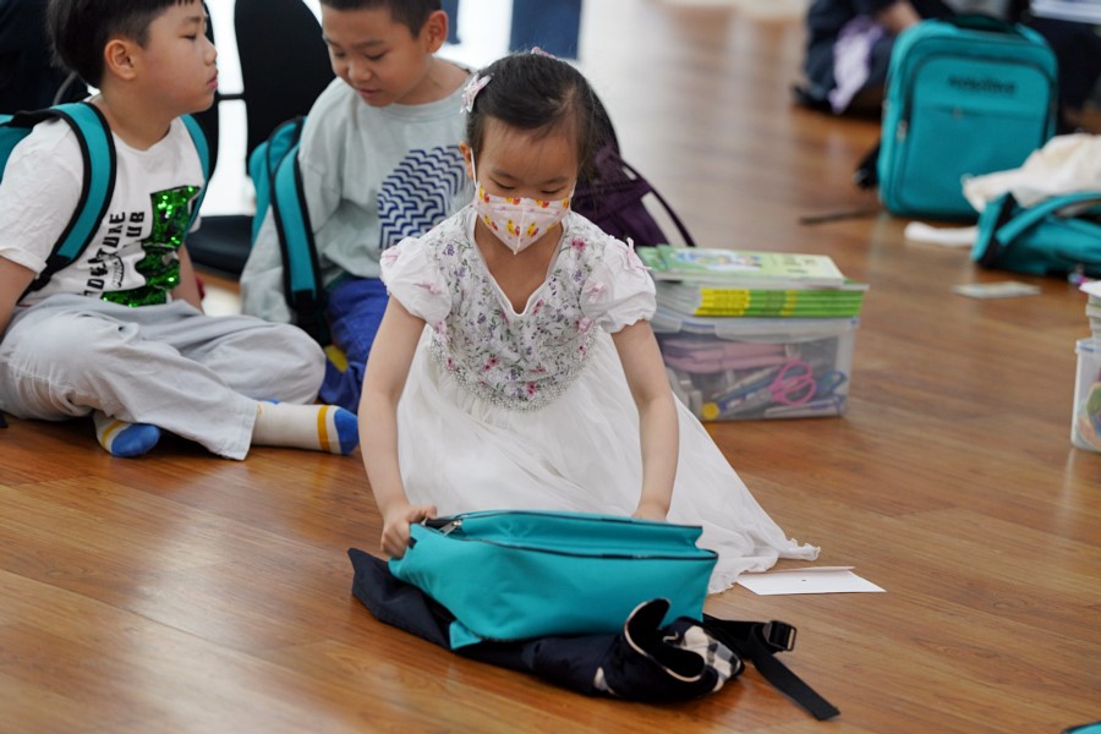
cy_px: 367
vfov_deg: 8.9
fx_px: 4709
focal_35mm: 154
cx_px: 550
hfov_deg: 13.3
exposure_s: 1/160
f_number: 4
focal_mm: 154
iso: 1250
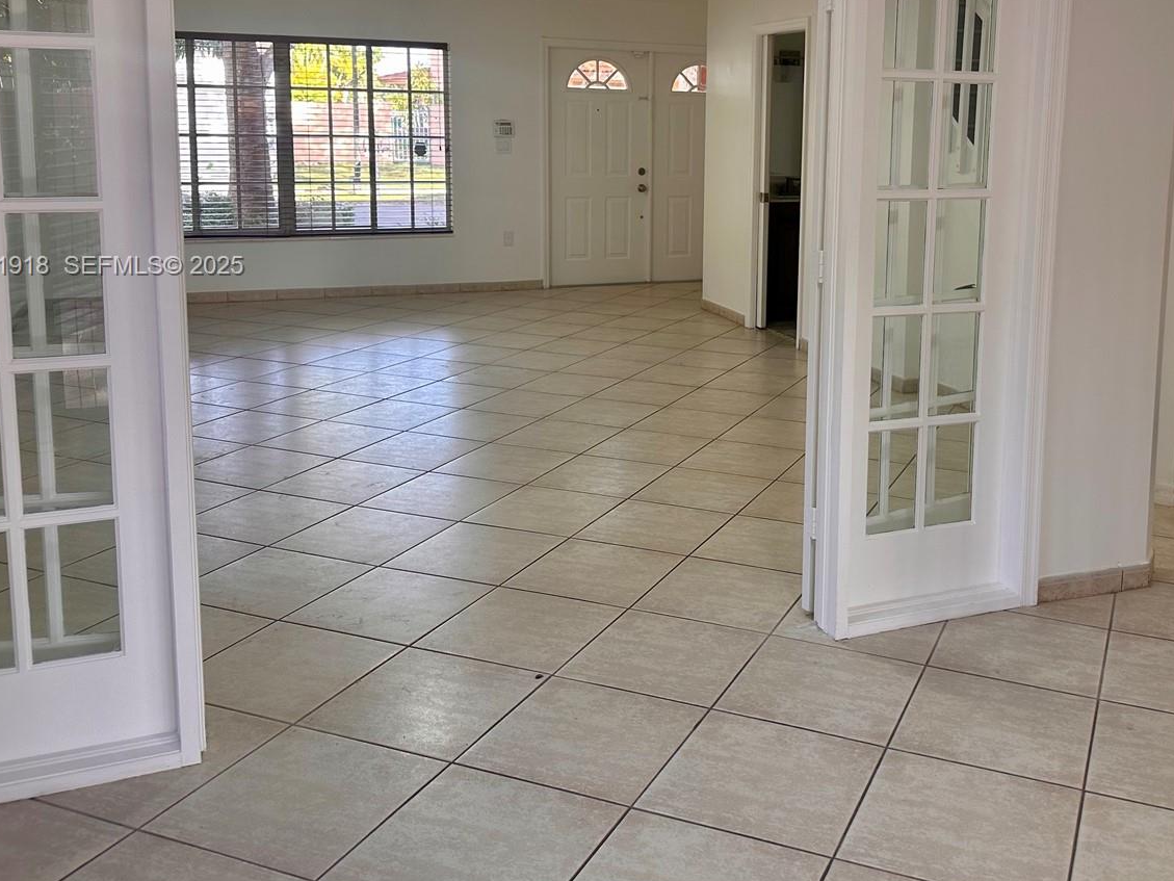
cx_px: 752
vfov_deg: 41.1
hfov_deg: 53.2
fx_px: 1153
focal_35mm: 34
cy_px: 267
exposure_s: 1/160
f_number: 1.78
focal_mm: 6.86
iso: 100
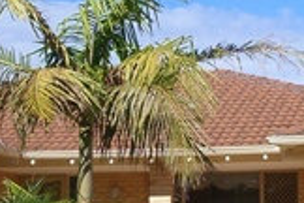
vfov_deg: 7.9
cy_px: 133
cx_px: 139
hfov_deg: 11.9
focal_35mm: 173
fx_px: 1461
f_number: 4.3
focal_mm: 5.8
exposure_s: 1/800
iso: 80
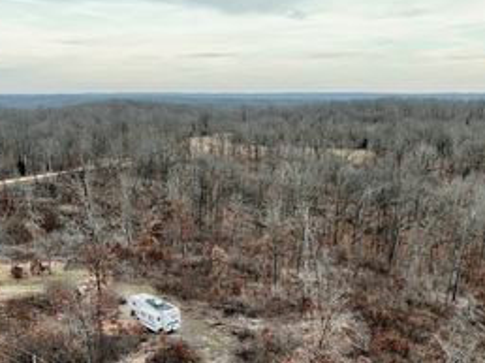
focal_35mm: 40
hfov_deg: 46.8
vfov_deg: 34.8
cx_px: 226
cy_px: 292
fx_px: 560
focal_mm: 12.29
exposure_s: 1/400
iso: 400
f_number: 2.8
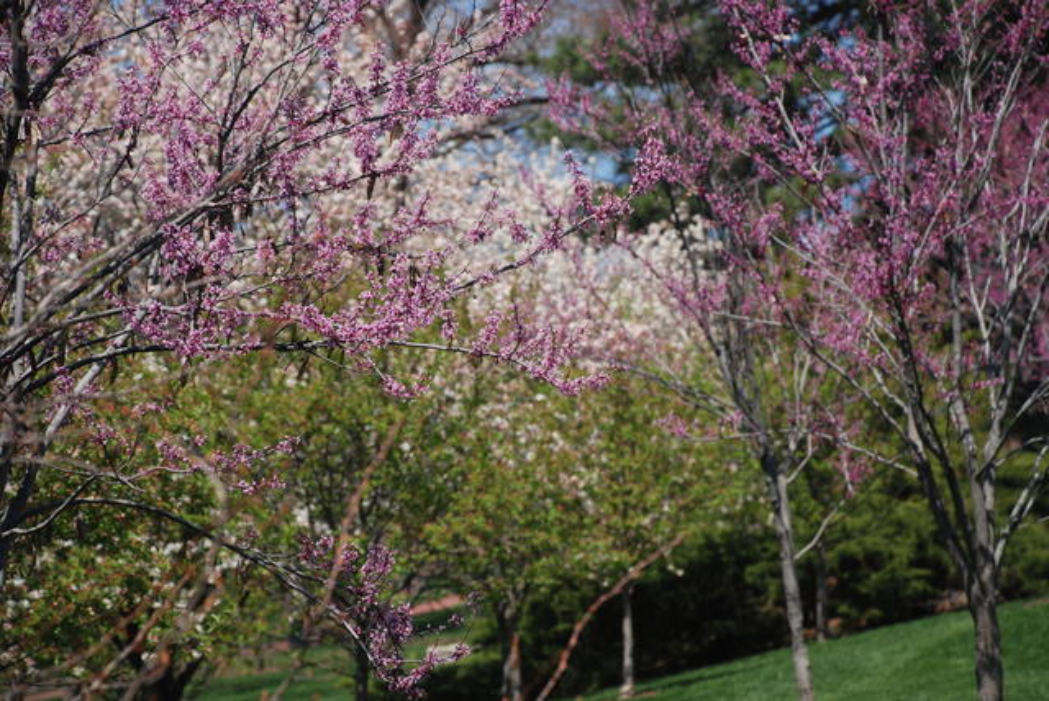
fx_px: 3937
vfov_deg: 10.2
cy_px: 350
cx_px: 524
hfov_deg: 15.2
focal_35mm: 135
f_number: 5.6
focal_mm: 90
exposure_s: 1/800
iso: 200
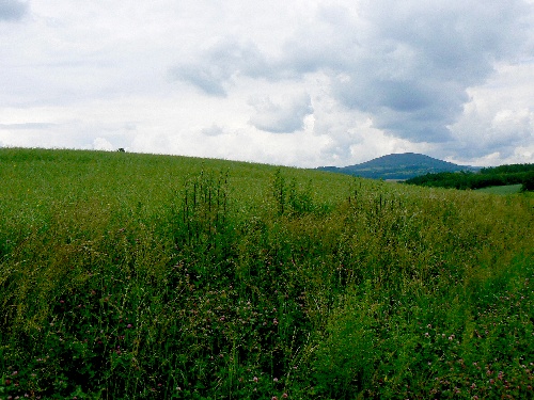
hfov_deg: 51.4
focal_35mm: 36
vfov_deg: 39.7
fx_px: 555
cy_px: 200
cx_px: 267
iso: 80
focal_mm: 6
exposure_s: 1/400
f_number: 8
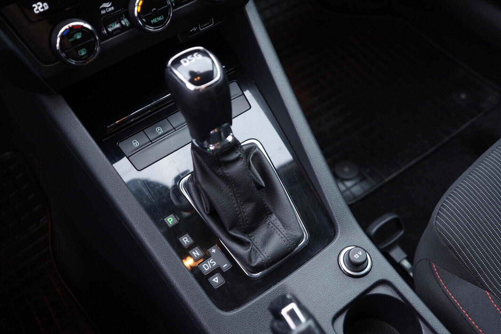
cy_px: 167
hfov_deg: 53.1
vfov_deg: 36.9
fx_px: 501
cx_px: 250
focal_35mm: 36
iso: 320
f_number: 2.8
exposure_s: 1/40
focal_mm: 24
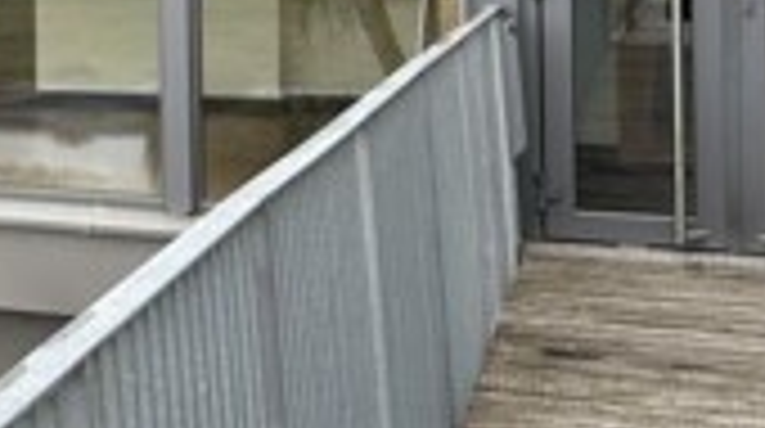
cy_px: -153
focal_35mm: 97
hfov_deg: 19.8
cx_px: -299
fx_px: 1965
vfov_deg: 12.0
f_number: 1.78
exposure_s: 1/228
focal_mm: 6.86
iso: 80
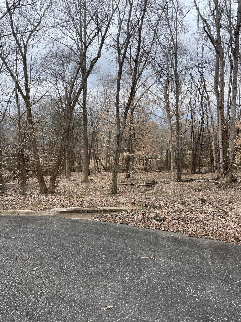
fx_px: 241
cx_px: 120
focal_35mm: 26
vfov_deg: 67.3
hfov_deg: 53.1
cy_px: 161
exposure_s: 1/1233
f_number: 1.6
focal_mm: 4.2
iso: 32
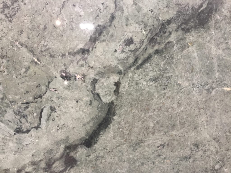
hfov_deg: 61.7
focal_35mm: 29
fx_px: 194
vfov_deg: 48.2
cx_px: 116
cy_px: 86
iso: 250
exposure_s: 1/24
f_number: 2.2
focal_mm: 4.15
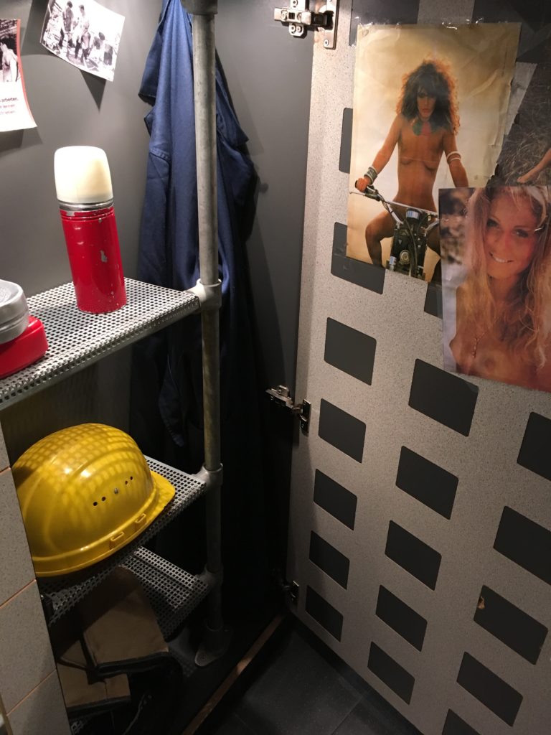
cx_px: 276
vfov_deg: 61.7
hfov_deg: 48.2
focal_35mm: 29
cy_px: 368
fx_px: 615
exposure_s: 1/33
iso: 200
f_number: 2.2
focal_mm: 4.15
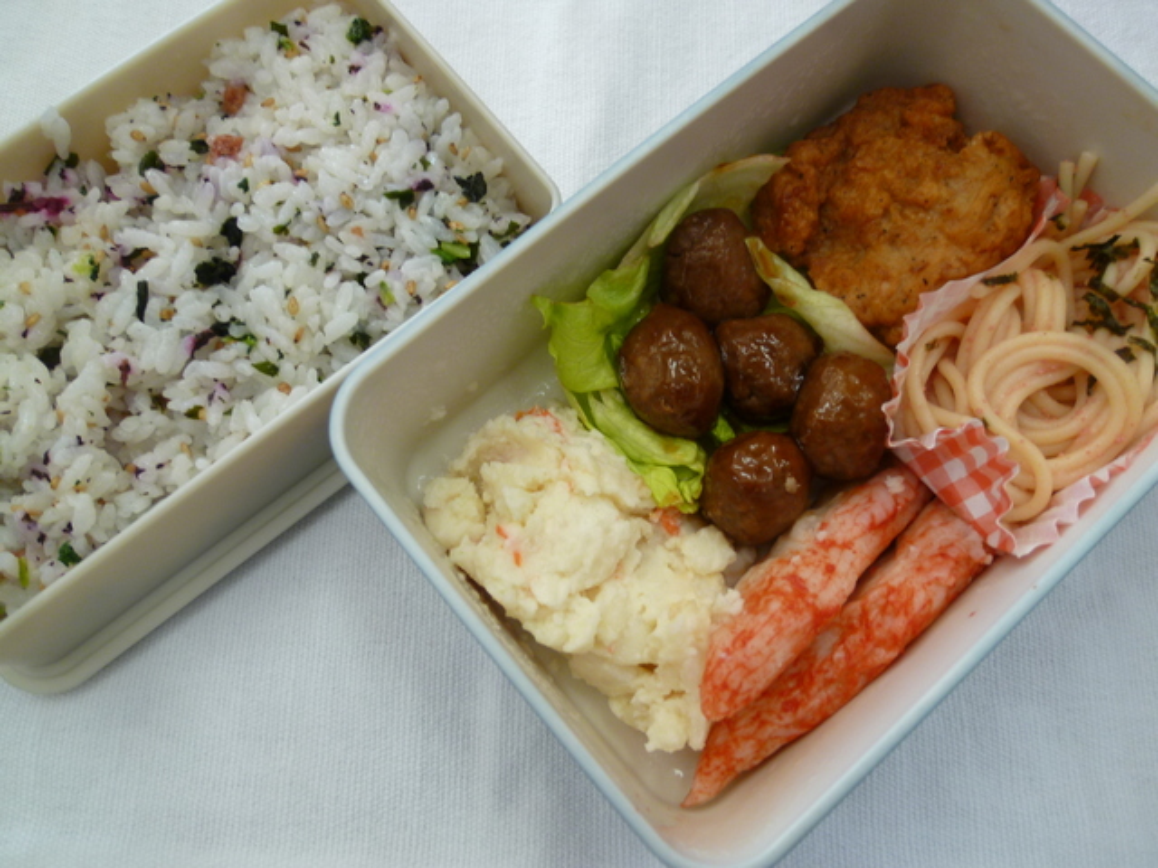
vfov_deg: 56.8
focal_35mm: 24
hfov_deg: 71.6
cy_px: 434
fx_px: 803
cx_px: 579
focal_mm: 4.3
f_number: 2.2
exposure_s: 1/60
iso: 100
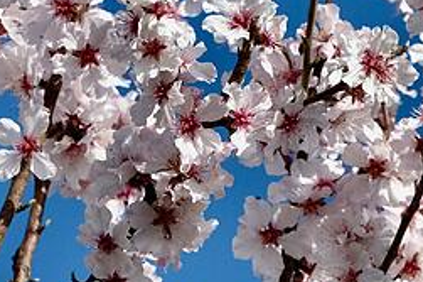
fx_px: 4603
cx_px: 107
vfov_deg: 3.5
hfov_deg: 5.3
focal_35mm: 392
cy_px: 50
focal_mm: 70
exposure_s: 1/6000
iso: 1600
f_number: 6.4
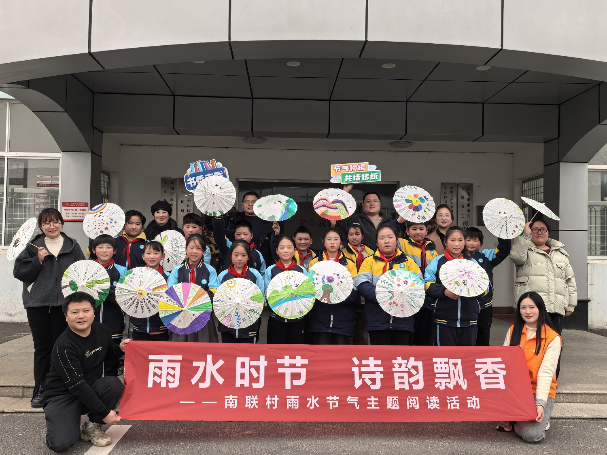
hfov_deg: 56.8
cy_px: 228
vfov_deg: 44.2
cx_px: 304
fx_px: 561
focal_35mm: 32
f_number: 4
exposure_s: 1/122
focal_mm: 6.98
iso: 50
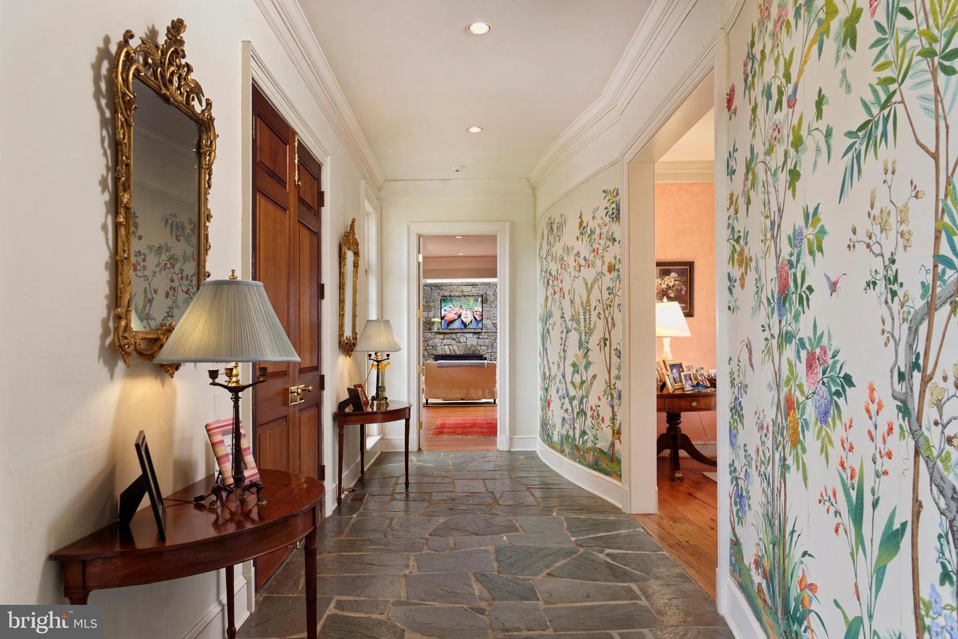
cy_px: 320
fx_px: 639
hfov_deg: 73.7
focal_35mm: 24
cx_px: 479
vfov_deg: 53.1
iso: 320
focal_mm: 24
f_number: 13
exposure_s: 1/3
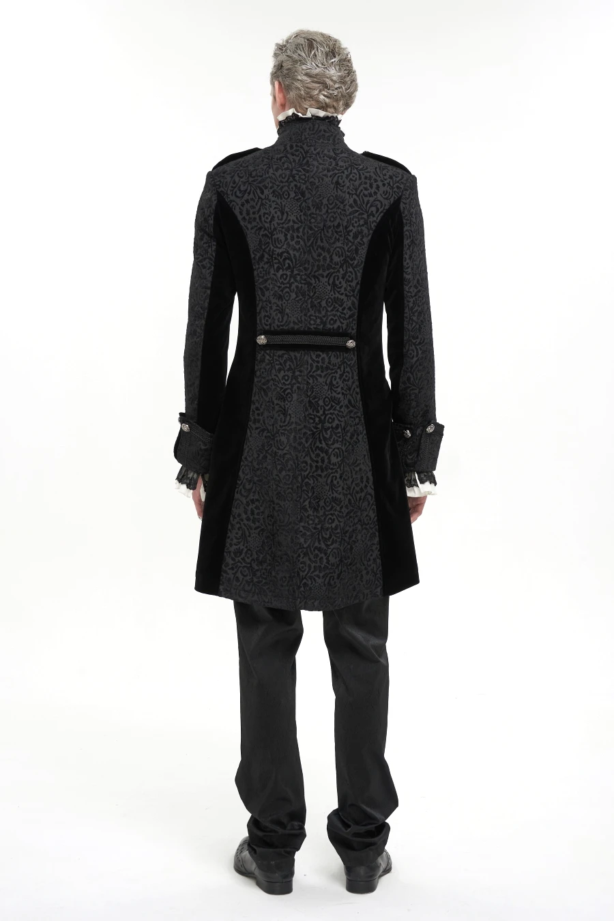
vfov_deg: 40.0
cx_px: 307
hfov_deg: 27.3
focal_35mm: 50
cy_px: 460
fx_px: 1266
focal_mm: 33
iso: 160
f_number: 5
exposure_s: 1/100
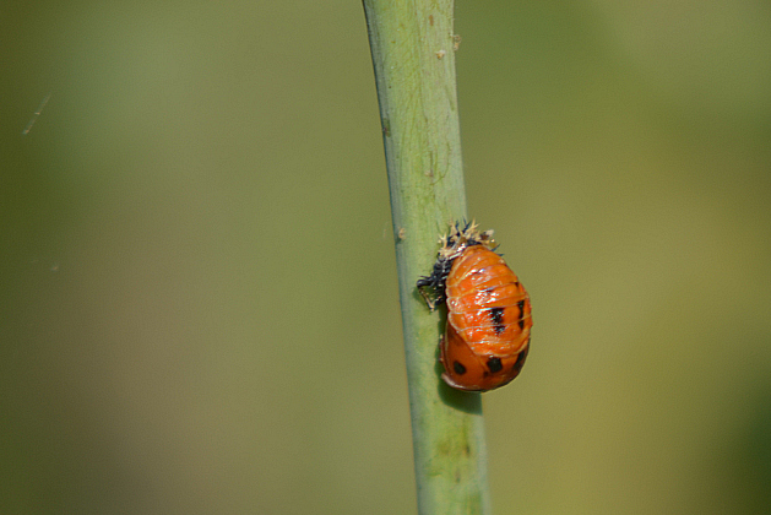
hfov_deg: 4.2
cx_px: 505
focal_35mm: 487
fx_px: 10434
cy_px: 330
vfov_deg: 2.8
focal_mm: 200
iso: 100
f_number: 5.6
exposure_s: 1/100
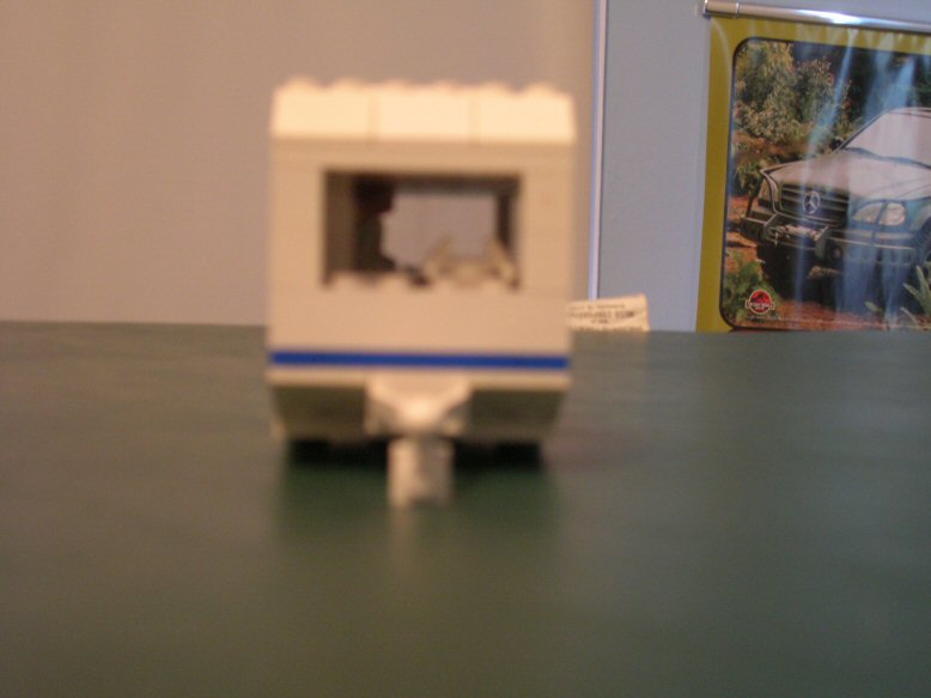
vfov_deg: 25.2
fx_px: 1559
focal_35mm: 58
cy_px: 349
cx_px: 466
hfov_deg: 33.2
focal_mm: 9.7
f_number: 3.5
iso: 139
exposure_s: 1/3.8
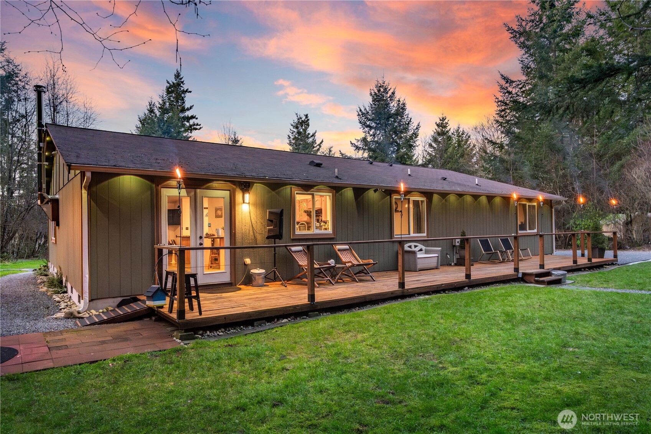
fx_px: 325
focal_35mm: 18
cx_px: 326
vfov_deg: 67.4
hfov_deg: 90.0
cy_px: 217
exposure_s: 1/20
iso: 3200
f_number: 11
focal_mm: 18
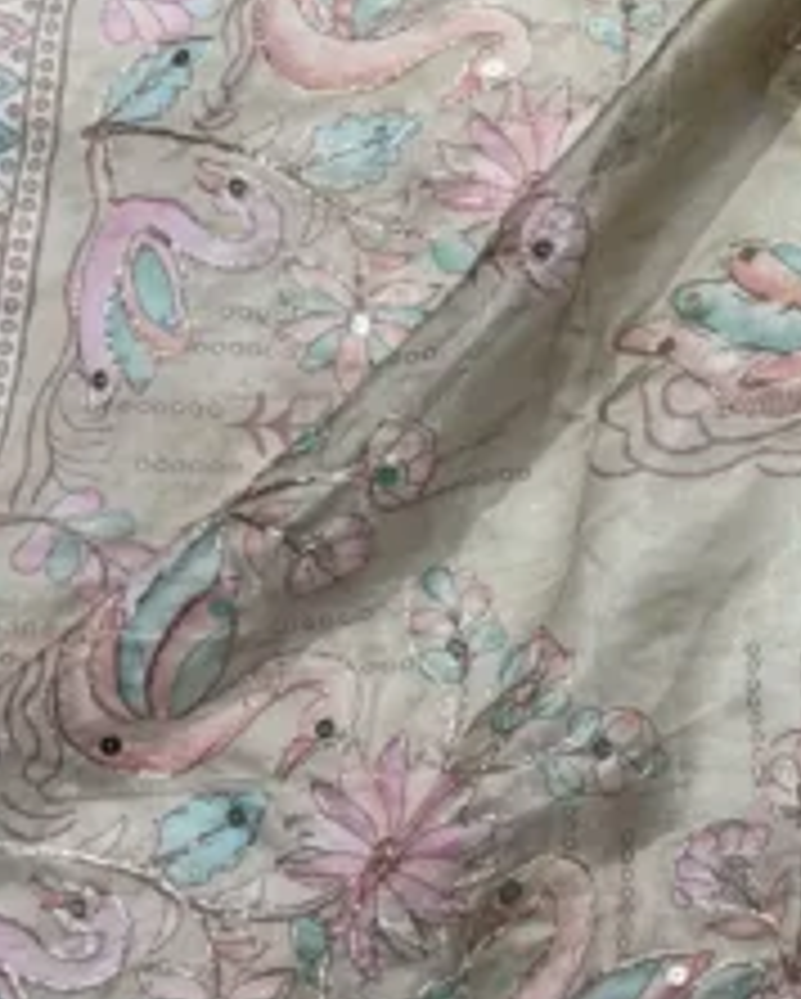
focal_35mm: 103
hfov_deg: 13.6
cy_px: 29
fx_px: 3048
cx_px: 1368
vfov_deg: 18.2
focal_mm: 5.96
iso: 40
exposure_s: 1/122
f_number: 1.6
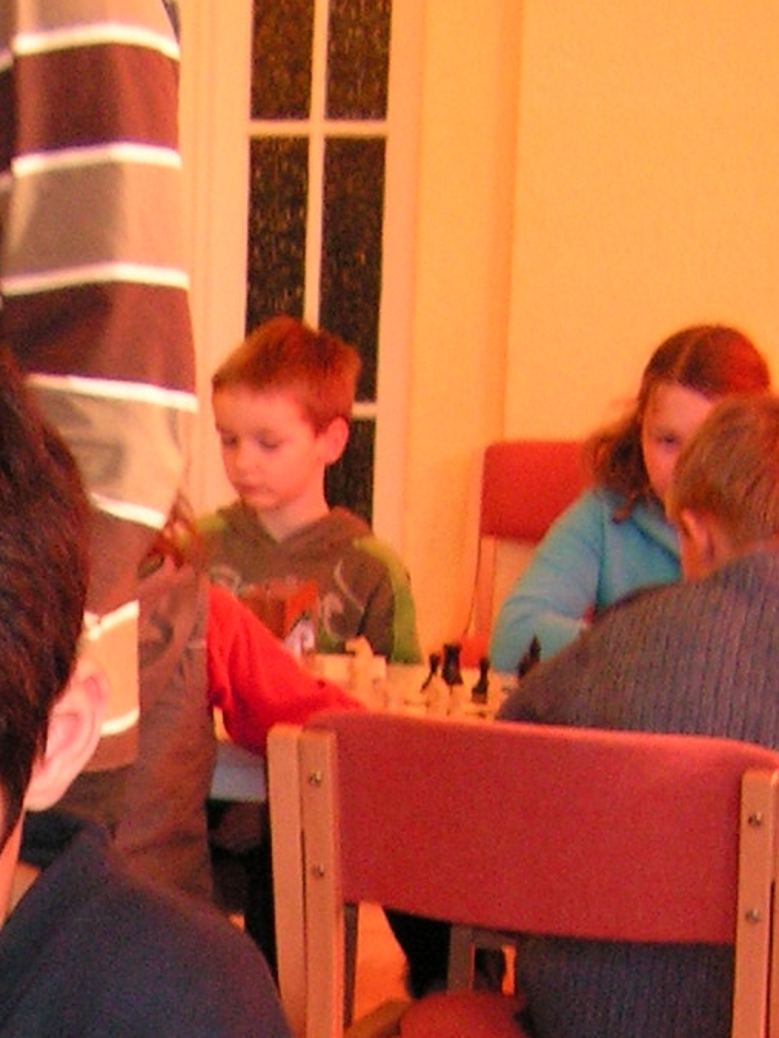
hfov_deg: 13.0
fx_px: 3271
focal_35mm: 109
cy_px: 1497
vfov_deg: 16.6
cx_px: -321
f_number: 3.2
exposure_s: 1/40
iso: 200
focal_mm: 6
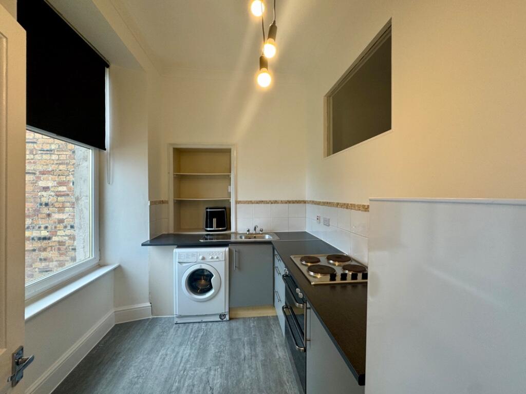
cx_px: 263
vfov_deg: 85.7
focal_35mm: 14
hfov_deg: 102.1
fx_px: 213
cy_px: 197
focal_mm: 2.22
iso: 100
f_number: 2.2
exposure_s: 1/100
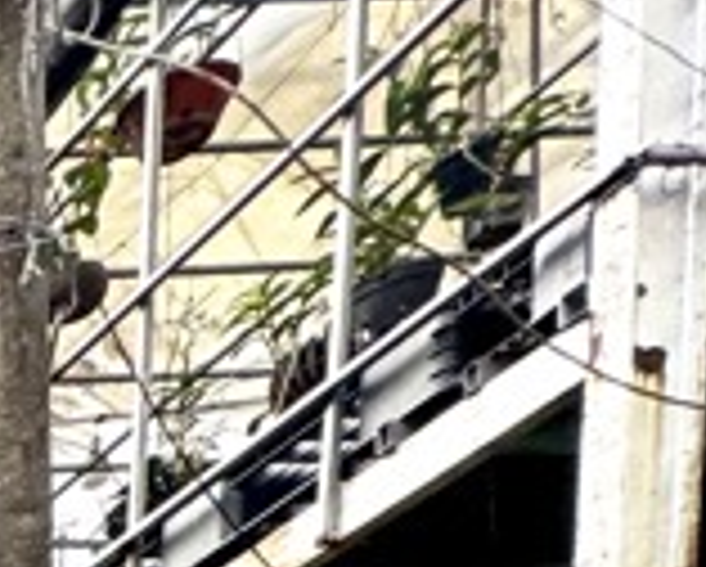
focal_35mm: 89
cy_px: 1647
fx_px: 1862
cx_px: -1372
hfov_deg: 11.8
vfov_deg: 11.4
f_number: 2.2
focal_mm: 2.22
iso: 40
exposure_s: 1/235
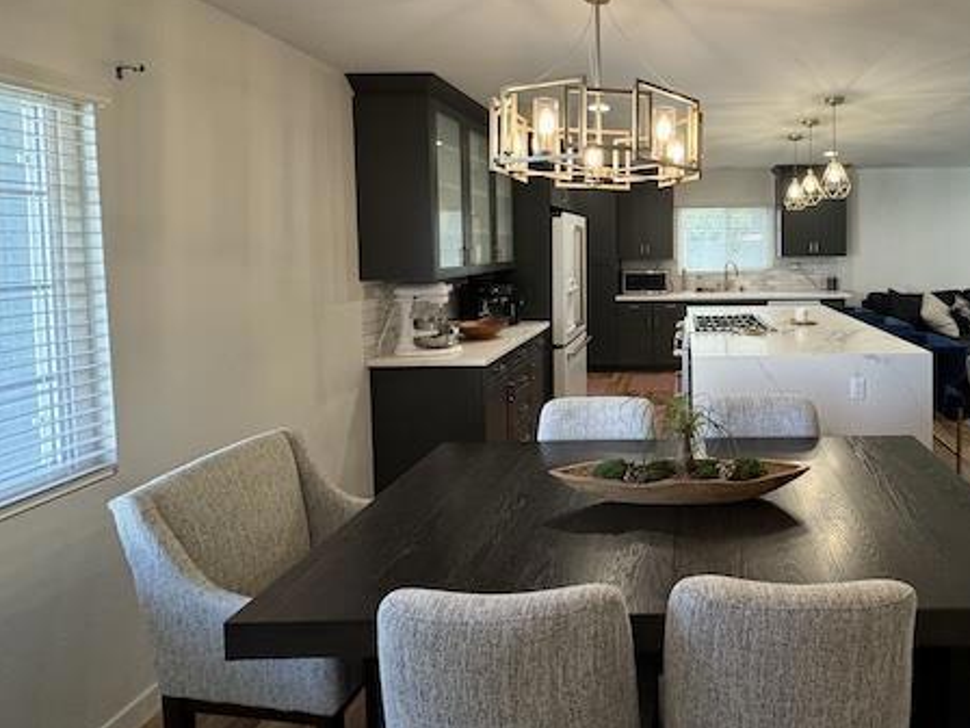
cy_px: 266
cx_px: 691
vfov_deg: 64.9
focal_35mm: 20
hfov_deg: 77.4
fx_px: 560
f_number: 2.2
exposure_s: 1/120
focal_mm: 2.22
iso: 250
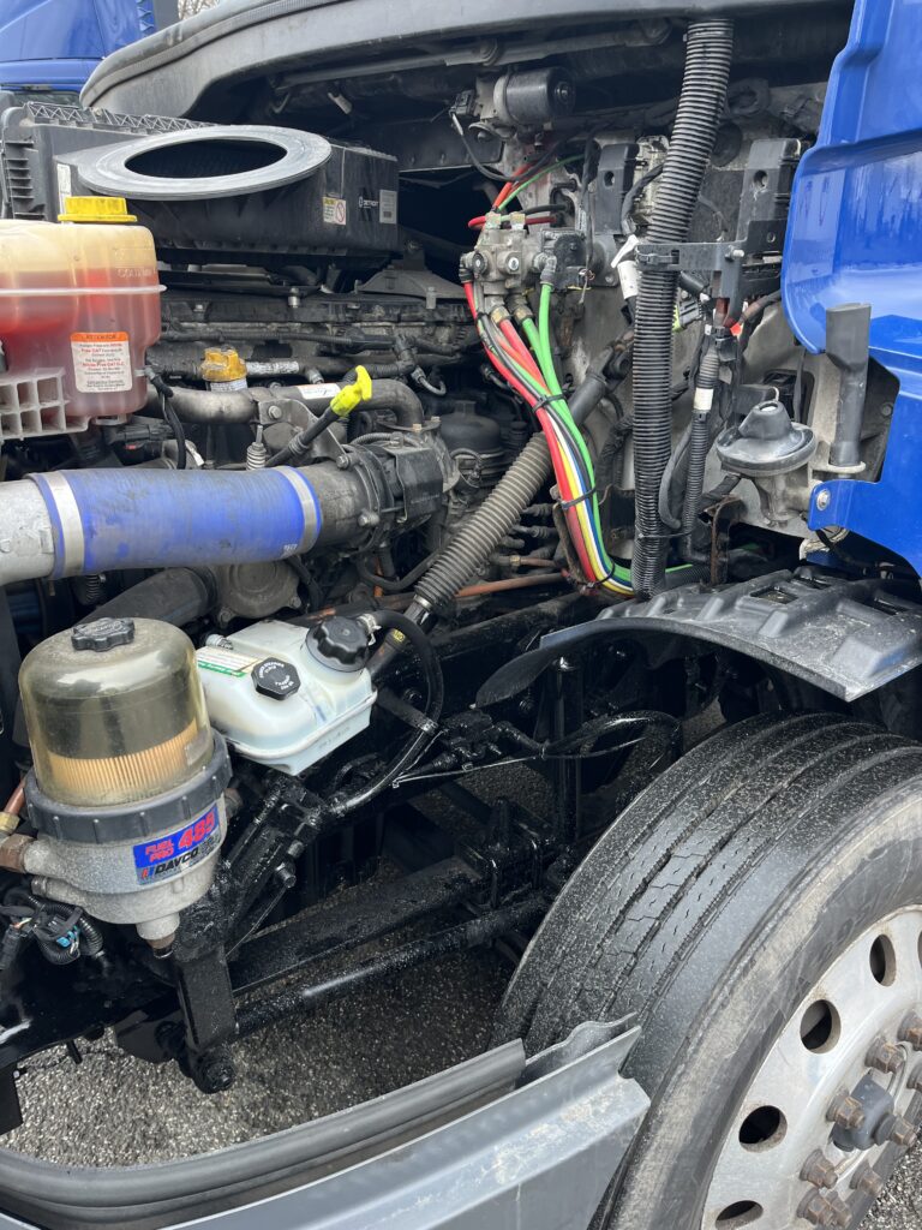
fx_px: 923
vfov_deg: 67.3
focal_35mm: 26
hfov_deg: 53.1
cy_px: 615
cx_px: 461
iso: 50
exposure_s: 1/316
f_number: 1.6
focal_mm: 5.1
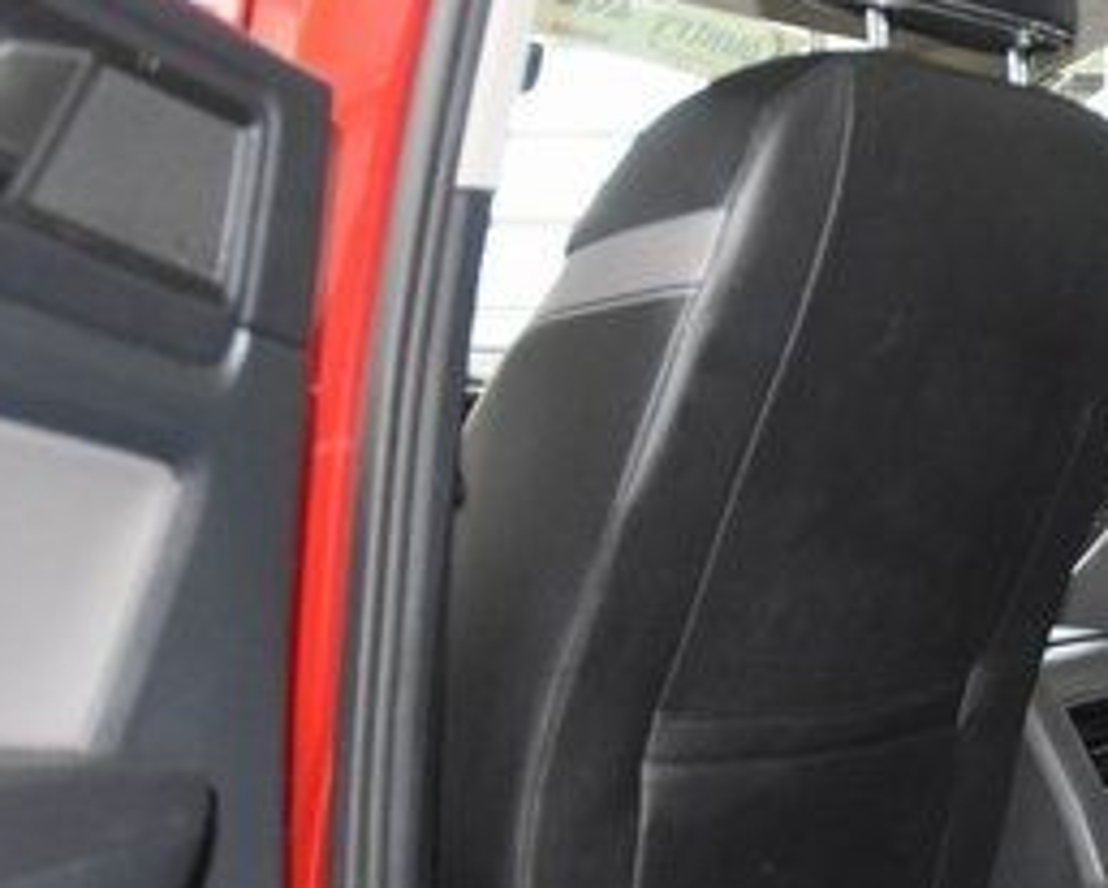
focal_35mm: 63
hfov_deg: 28.1
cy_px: 662
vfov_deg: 24.0
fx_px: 2067
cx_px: 1125
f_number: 3.5
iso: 3200
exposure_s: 1/50
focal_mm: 18
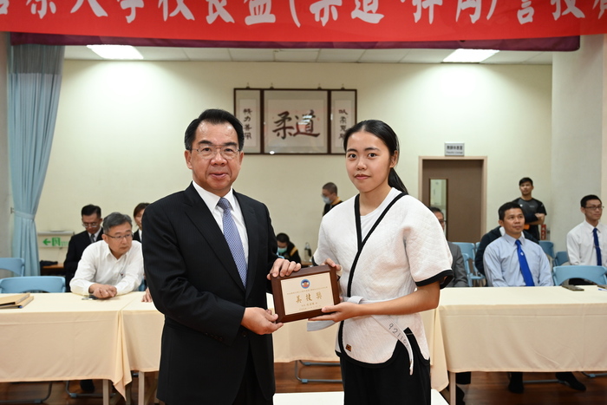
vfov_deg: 38.4
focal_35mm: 34
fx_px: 582
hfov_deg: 55.1
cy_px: 202
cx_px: 304
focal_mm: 34.5
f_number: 4
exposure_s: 1/125
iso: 1000
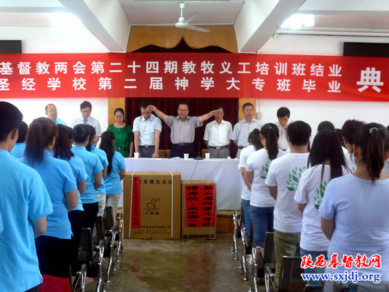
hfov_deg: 41.2
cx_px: 194
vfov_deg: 31.5
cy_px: 146
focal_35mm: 46
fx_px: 517
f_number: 3.2
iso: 200
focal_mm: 9.7
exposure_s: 1/15
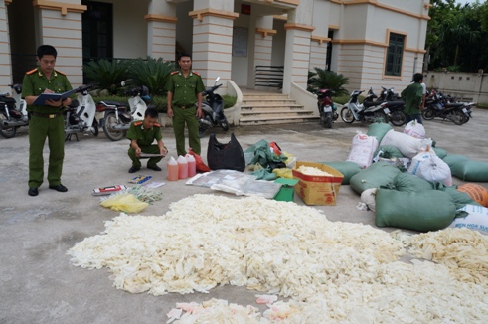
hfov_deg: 64.6
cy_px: 162
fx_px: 386
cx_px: 244
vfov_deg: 45.6
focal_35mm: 28
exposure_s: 1/400
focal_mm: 19
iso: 200
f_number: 8
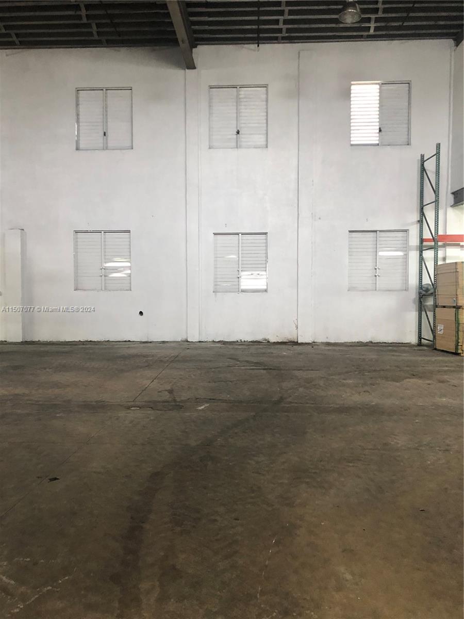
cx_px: 232
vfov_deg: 63.4
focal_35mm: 28
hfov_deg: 49.7
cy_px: 310
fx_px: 500
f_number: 1.8
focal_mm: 4
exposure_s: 1/15
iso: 80
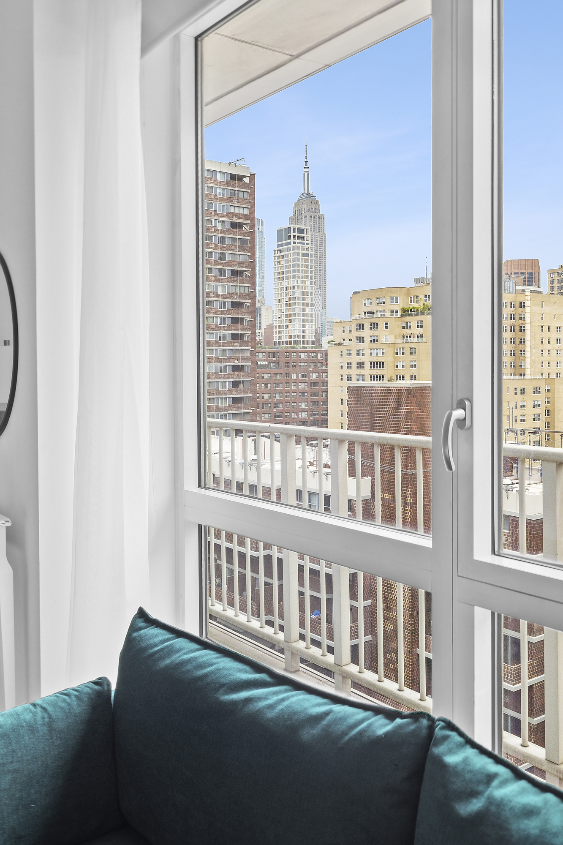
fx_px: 727
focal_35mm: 31
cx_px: 282
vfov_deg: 60.3
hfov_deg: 42.3
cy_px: 422
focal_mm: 21
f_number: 13
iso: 200
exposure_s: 1/15
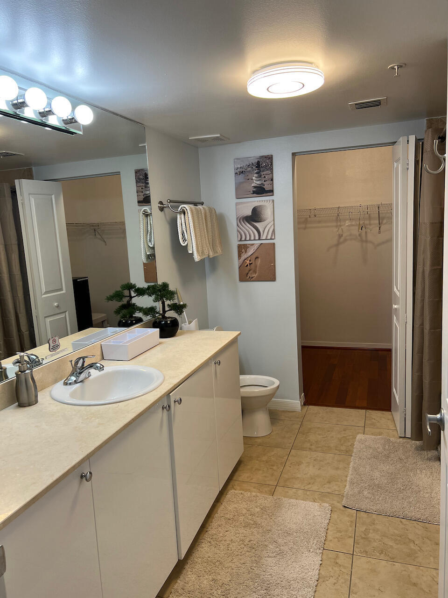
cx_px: 224
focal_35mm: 26
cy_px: 299
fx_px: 449
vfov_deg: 67.3
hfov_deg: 53.1
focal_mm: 5.7
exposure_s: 1/120
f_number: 1.5
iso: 64
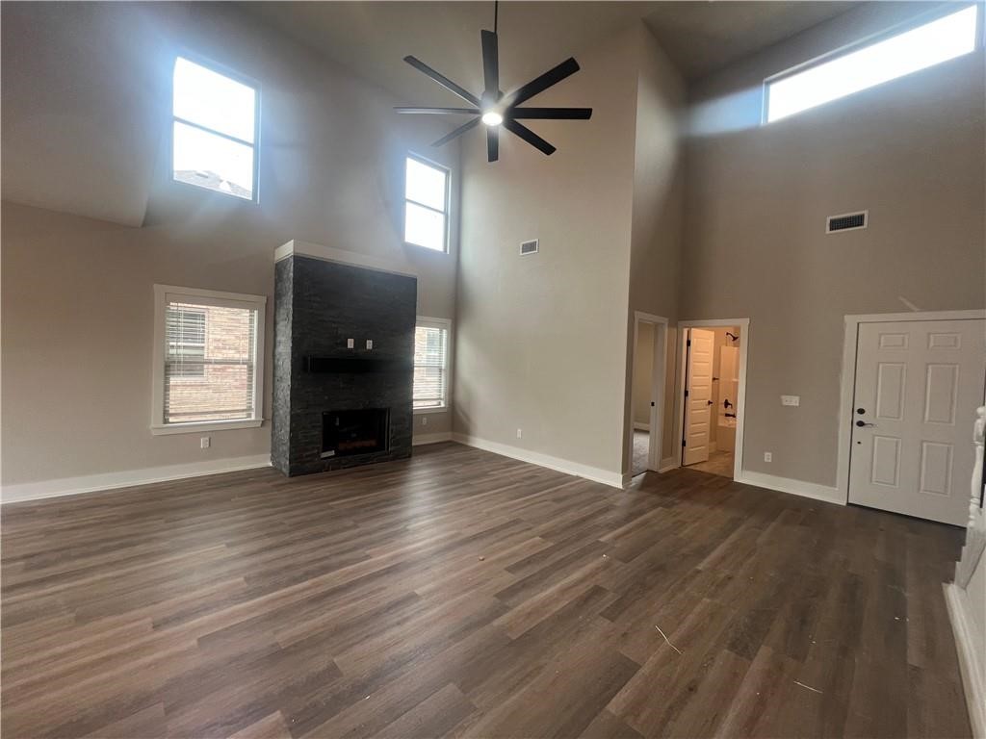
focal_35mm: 13
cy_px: 370
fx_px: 370
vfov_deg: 89.9
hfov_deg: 106.2
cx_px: 493
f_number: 1.8
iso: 100
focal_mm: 1.57
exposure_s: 1/120
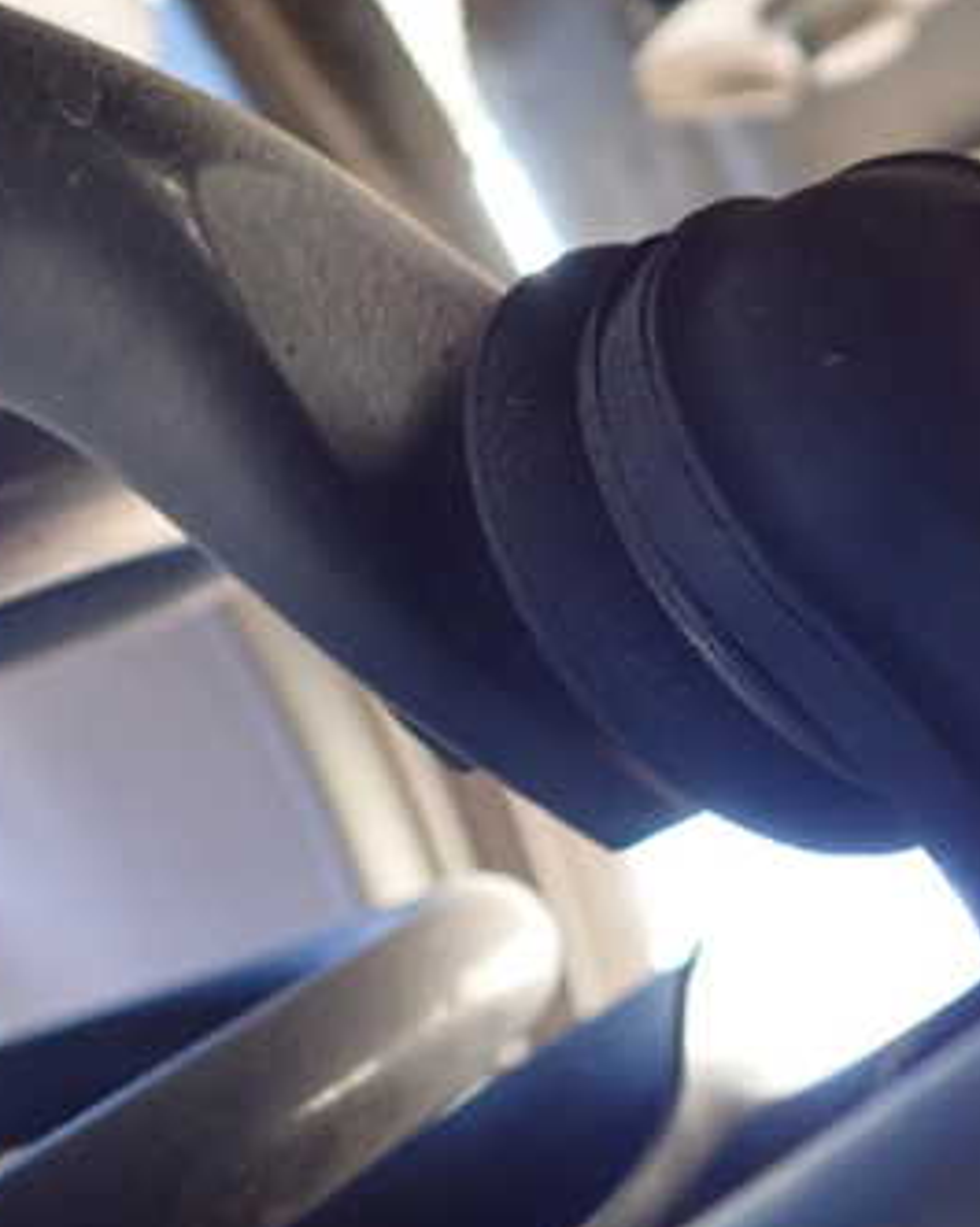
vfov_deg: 35.3
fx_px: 1924
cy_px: 517
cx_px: 758
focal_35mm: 53
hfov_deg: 28.1
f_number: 2.3
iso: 640
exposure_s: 1/30
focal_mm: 5.4
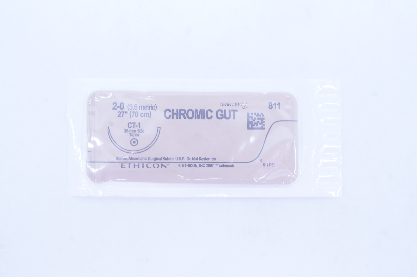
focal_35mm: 48
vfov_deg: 28.0
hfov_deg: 41.2
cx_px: 208
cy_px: 138
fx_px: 555
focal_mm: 32
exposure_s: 1/10
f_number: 13
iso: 400
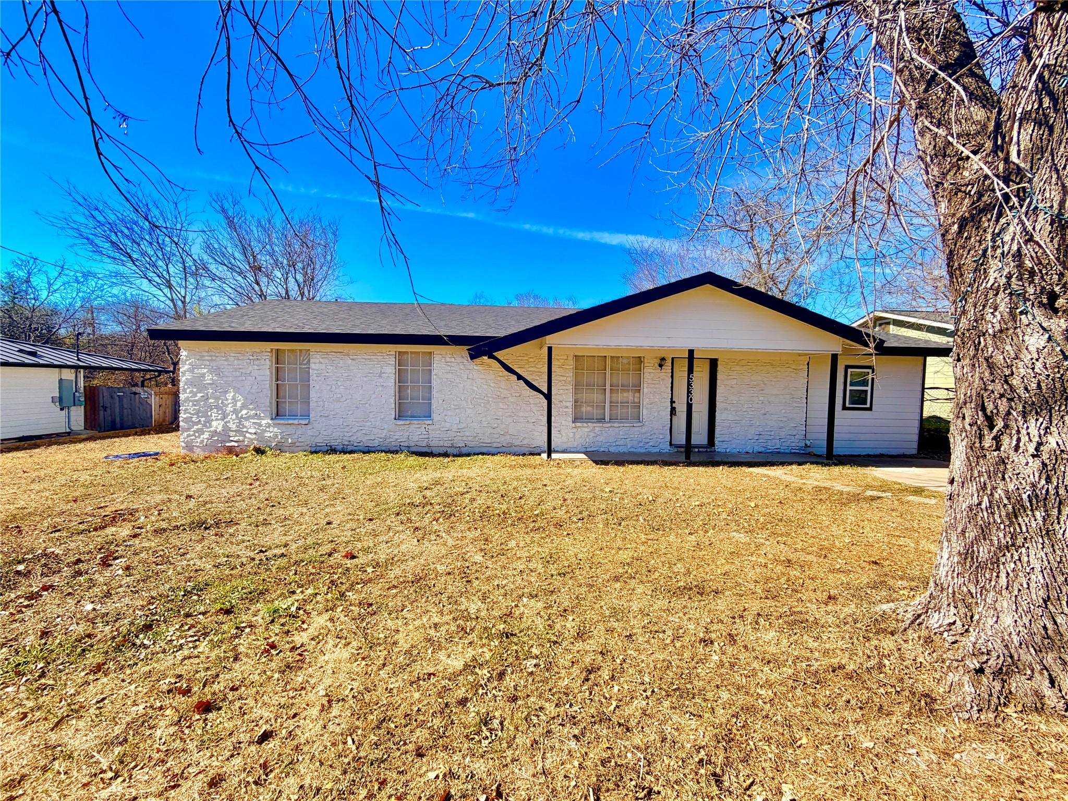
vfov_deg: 85.7
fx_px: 432
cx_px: 534
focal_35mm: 14
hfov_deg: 102.1
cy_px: 400
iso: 25
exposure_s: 1/770
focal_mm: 2.22
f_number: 2.2
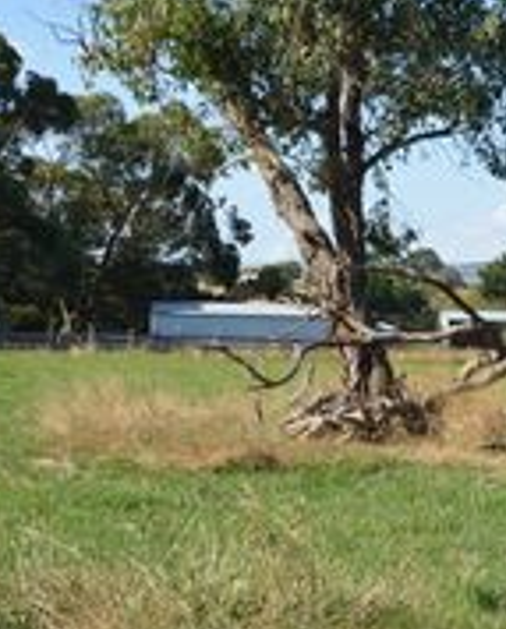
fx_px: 1662
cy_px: 366
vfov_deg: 21.4
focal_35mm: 89
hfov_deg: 16.0
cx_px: 729
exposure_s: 1/200
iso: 100
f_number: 7.1
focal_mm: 24
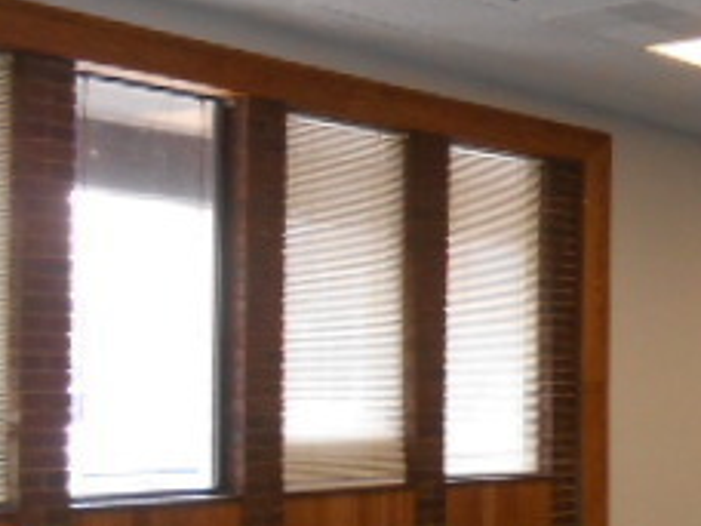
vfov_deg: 20.0
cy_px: 400
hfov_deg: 23.2
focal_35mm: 73
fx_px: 1478
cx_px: 950
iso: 200
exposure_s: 1/25
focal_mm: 4.6
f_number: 3.5
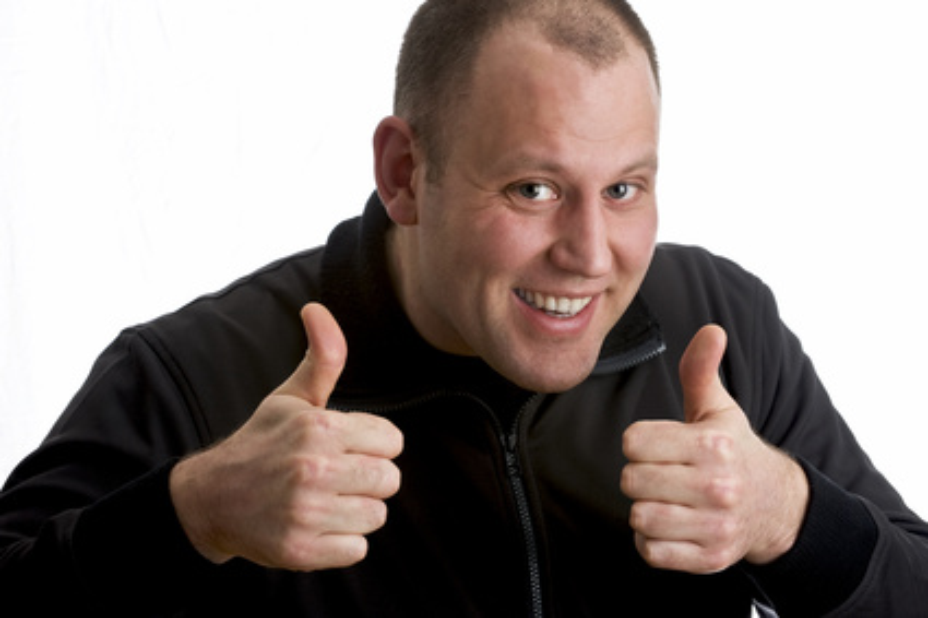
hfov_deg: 17.1
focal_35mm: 120
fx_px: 3092
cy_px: 309
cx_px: 464
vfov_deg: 11.4
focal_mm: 120
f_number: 16
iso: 200
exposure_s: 1/160
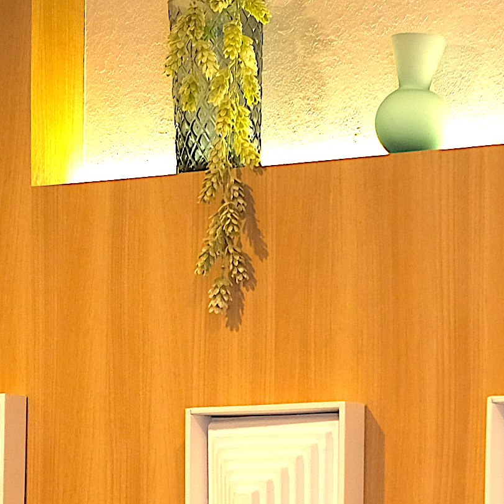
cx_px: 159
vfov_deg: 7.4
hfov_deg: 7.5
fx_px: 3822
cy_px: 723
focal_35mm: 232
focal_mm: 33
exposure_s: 1/50
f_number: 2.8
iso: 640
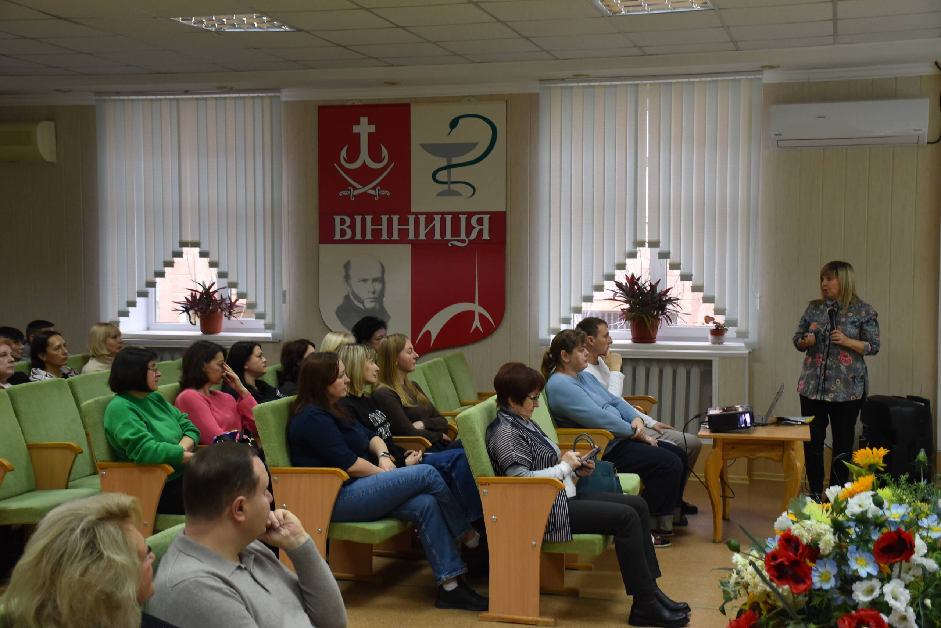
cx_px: 470
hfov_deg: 38.9
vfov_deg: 26.5
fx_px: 1333
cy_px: 314
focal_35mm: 51
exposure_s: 1/60
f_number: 4.2
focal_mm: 34
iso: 900
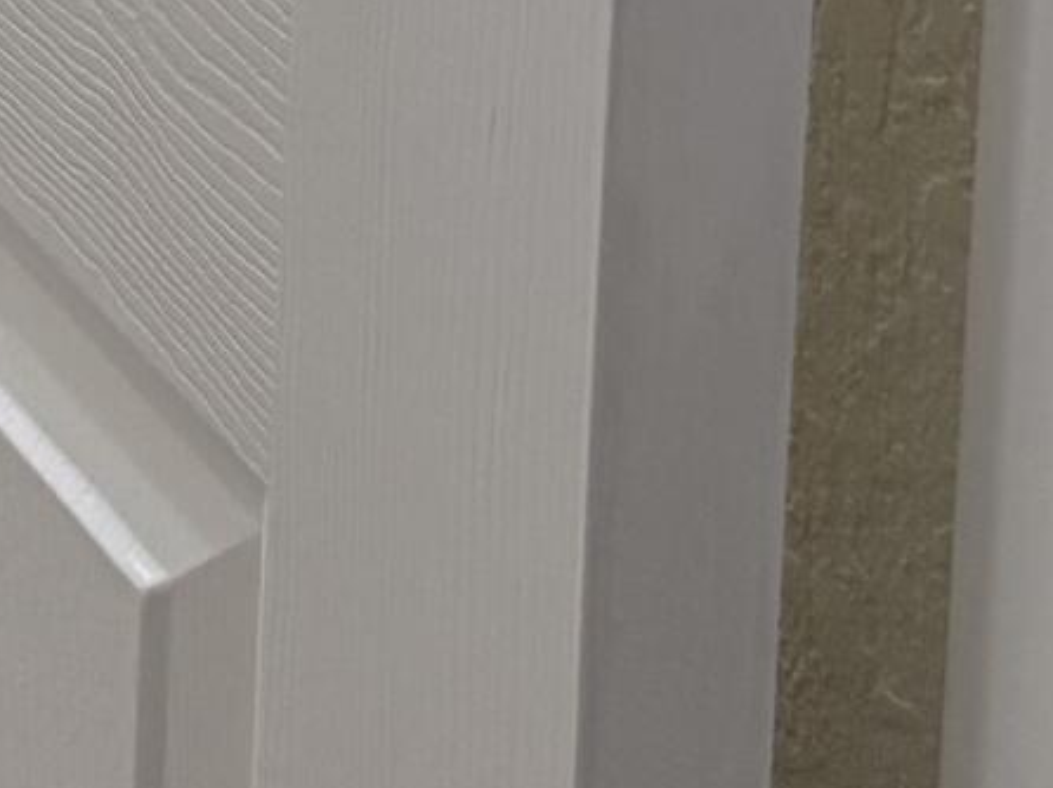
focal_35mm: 175
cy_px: -1543
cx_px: -1067
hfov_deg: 10.4
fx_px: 5321
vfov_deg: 7.5
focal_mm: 5.96
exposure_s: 1/139
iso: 100
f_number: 1.6
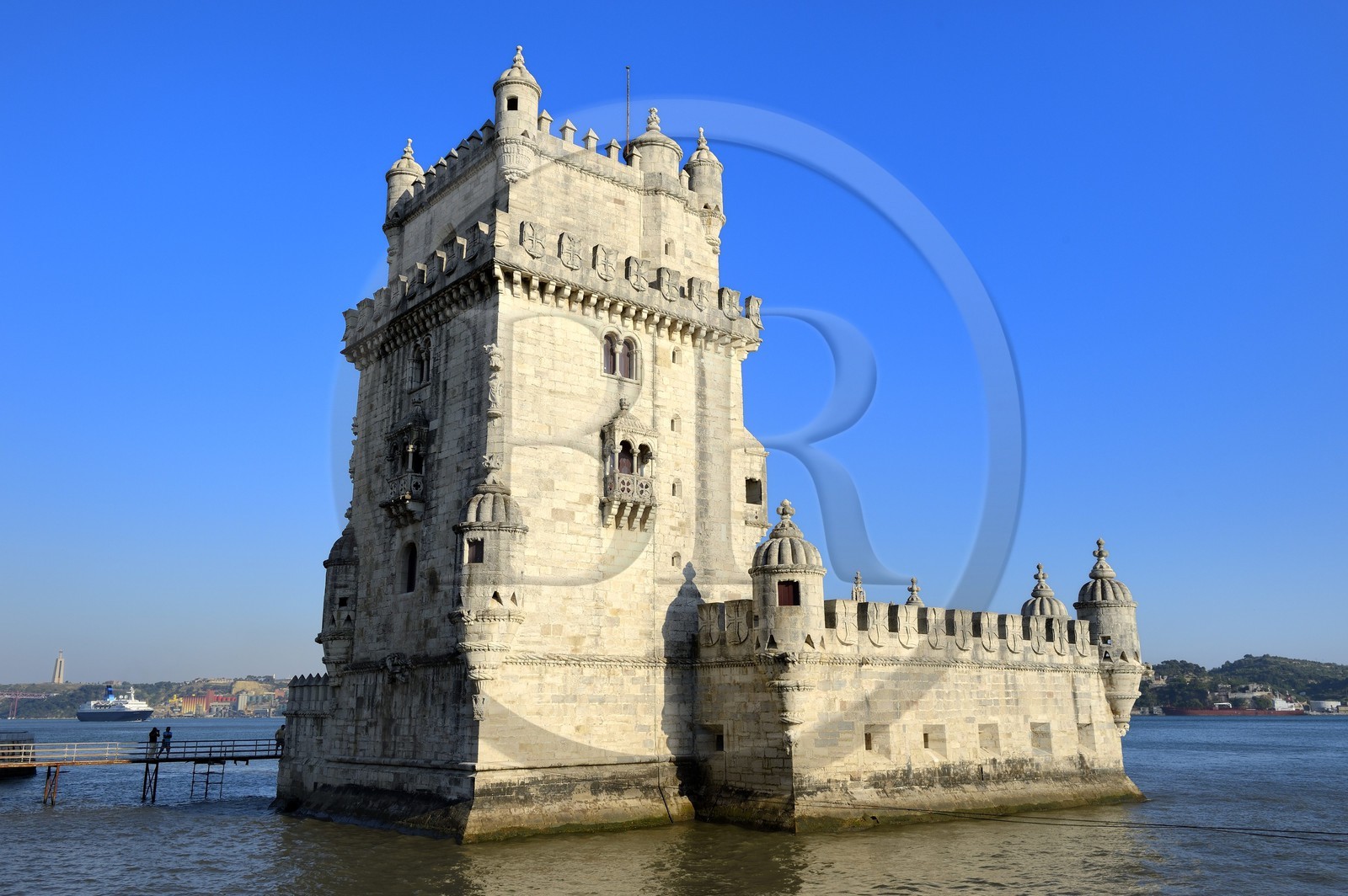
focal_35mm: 29
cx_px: 674
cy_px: 448
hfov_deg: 63.7
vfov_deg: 44.9
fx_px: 1085
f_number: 11
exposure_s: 1/320
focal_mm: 29
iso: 100
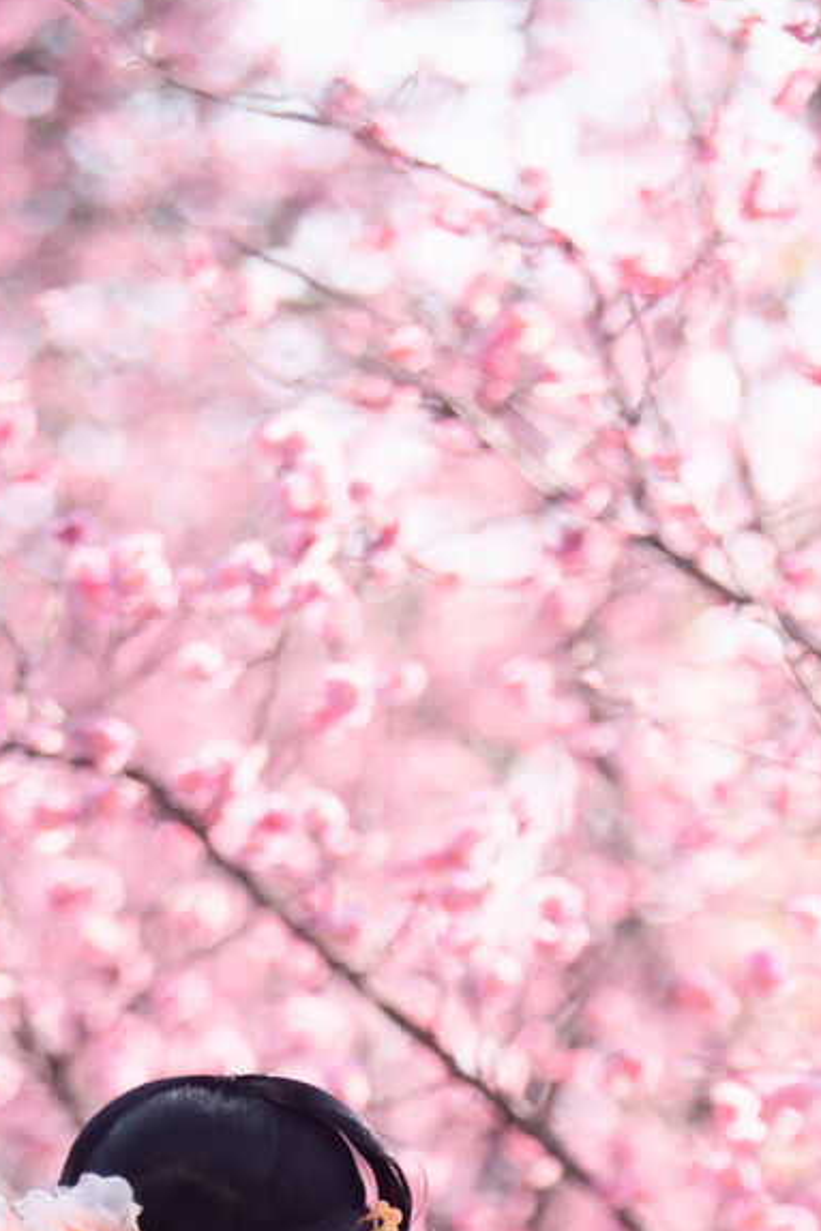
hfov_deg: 4.2
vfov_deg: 6.2
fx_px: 11247
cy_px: 1657
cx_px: 686
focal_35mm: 329
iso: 800
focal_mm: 120
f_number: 2.8
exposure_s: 1/5000
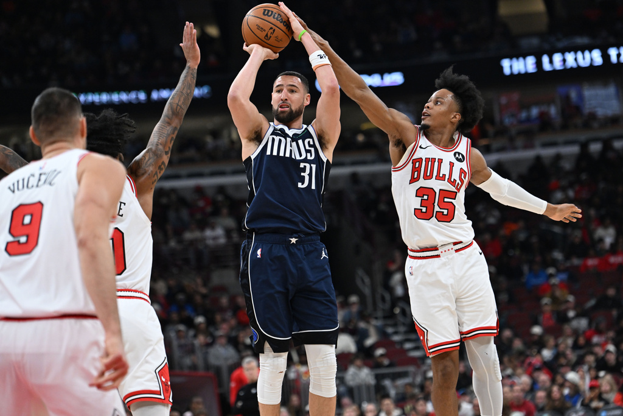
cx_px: 312
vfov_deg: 9.2
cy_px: 208
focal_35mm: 150
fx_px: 2596
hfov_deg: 13.7
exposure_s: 1/1600
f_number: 4
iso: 3200
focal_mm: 150
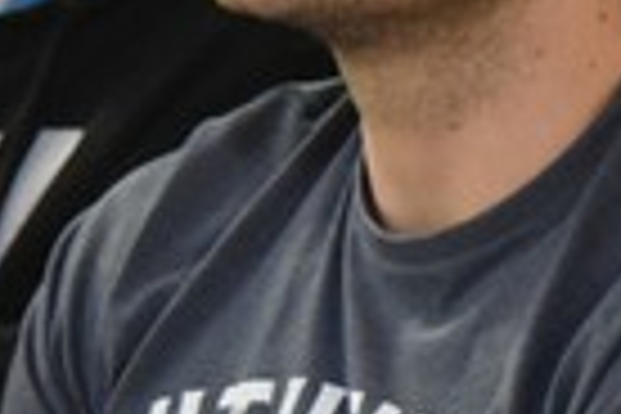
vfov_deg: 2.2
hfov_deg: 3.3
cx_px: 292
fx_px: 10763
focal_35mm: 624
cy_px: -178
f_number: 4
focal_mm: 105
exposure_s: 1/100
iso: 10000
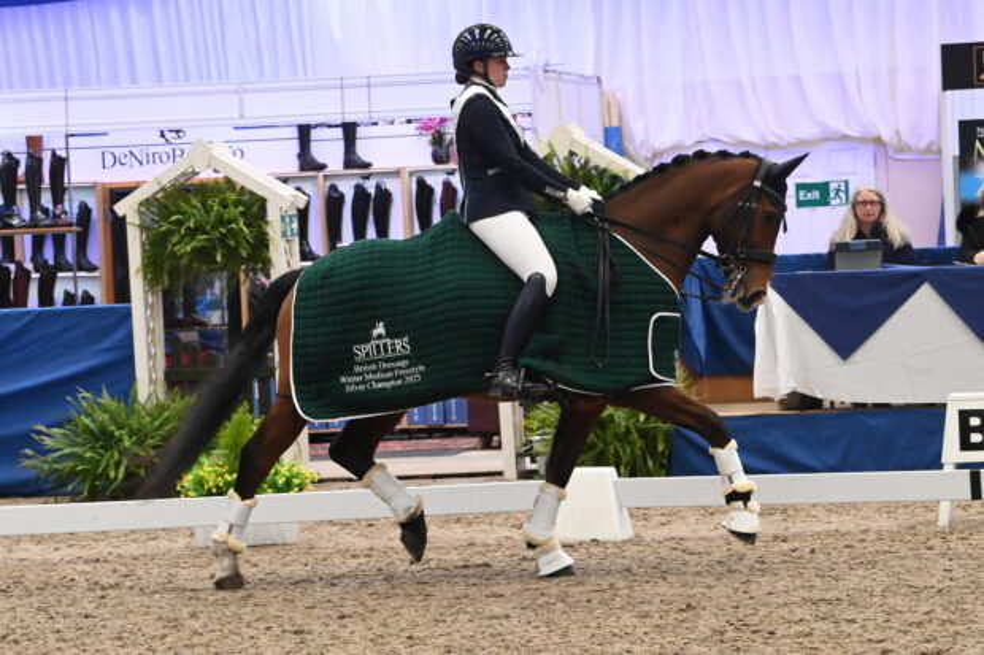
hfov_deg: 12.2
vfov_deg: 8.2
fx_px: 4591
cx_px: 492
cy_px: 328
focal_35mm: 168
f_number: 9
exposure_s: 1/640
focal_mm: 140
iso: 20000
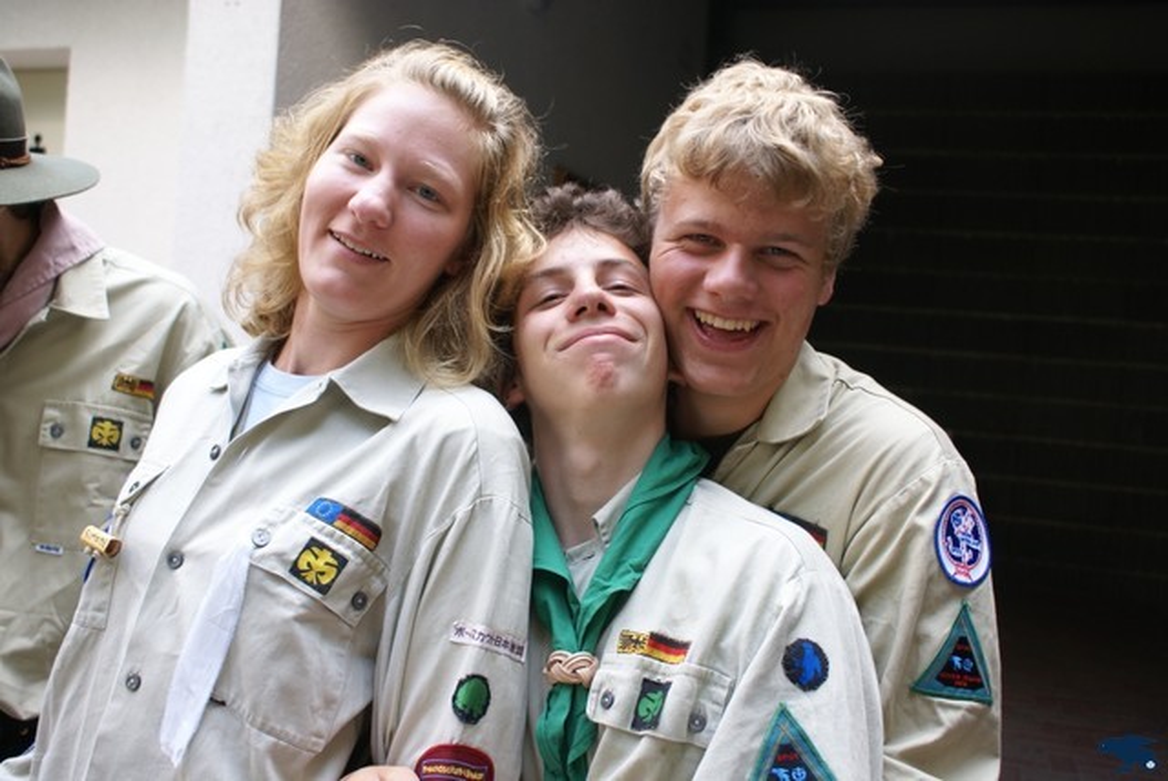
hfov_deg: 57.2
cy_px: 390
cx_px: 584
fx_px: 1072
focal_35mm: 33
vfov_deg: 40.0
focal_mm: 22
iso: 100
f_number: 4
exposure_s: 1/40
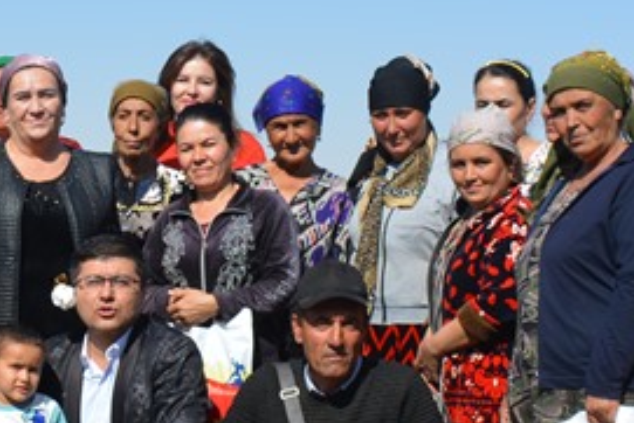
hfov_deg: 16.8
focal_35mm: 119
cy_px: 326
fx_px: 2095
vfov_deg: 11.5
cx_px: -16
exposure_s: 1/250
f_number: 8
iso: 100
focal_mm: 21
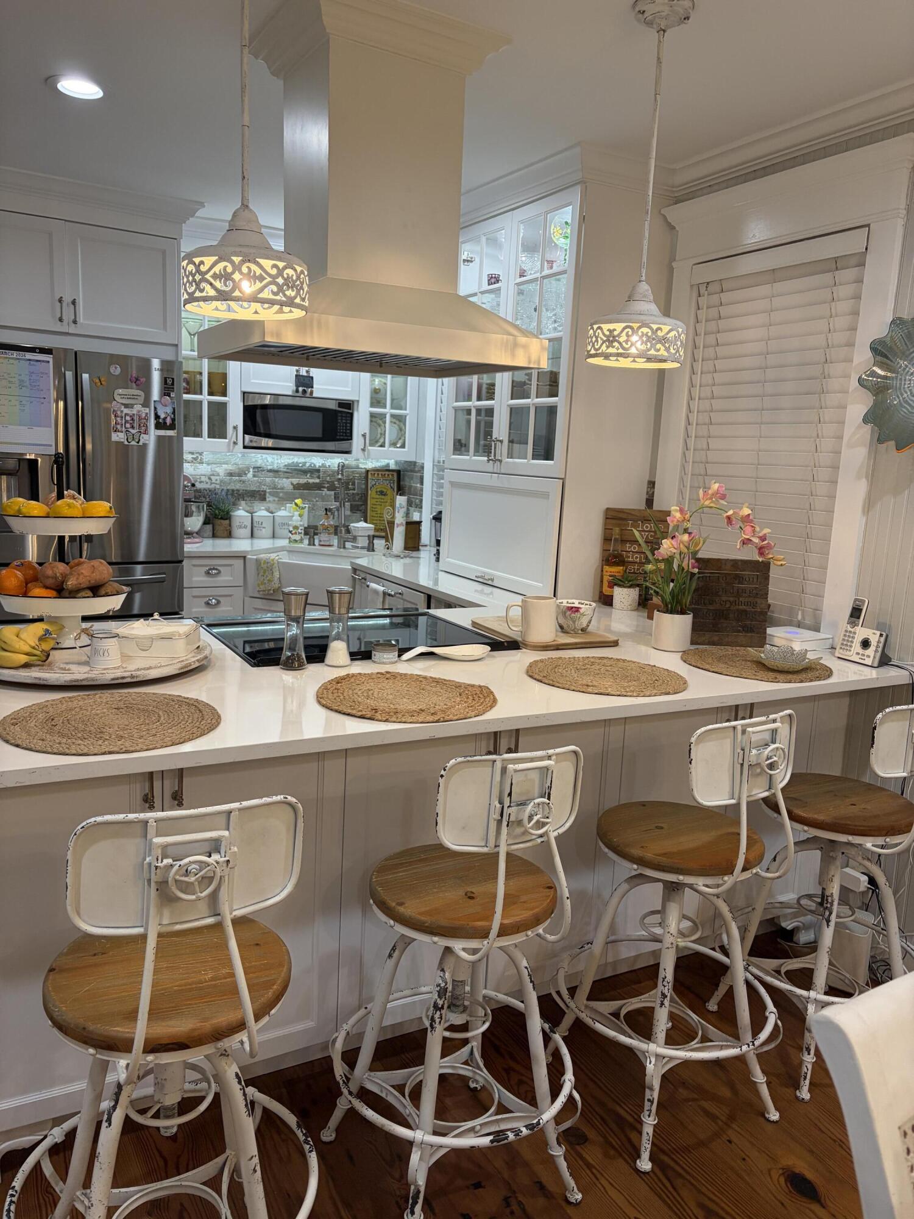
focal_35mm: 26
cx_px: 457
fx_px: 915
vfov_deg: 67.3
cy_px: 610
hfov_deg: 53.1
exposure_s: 1/120
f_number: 1.6
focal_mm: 5.96
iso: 160
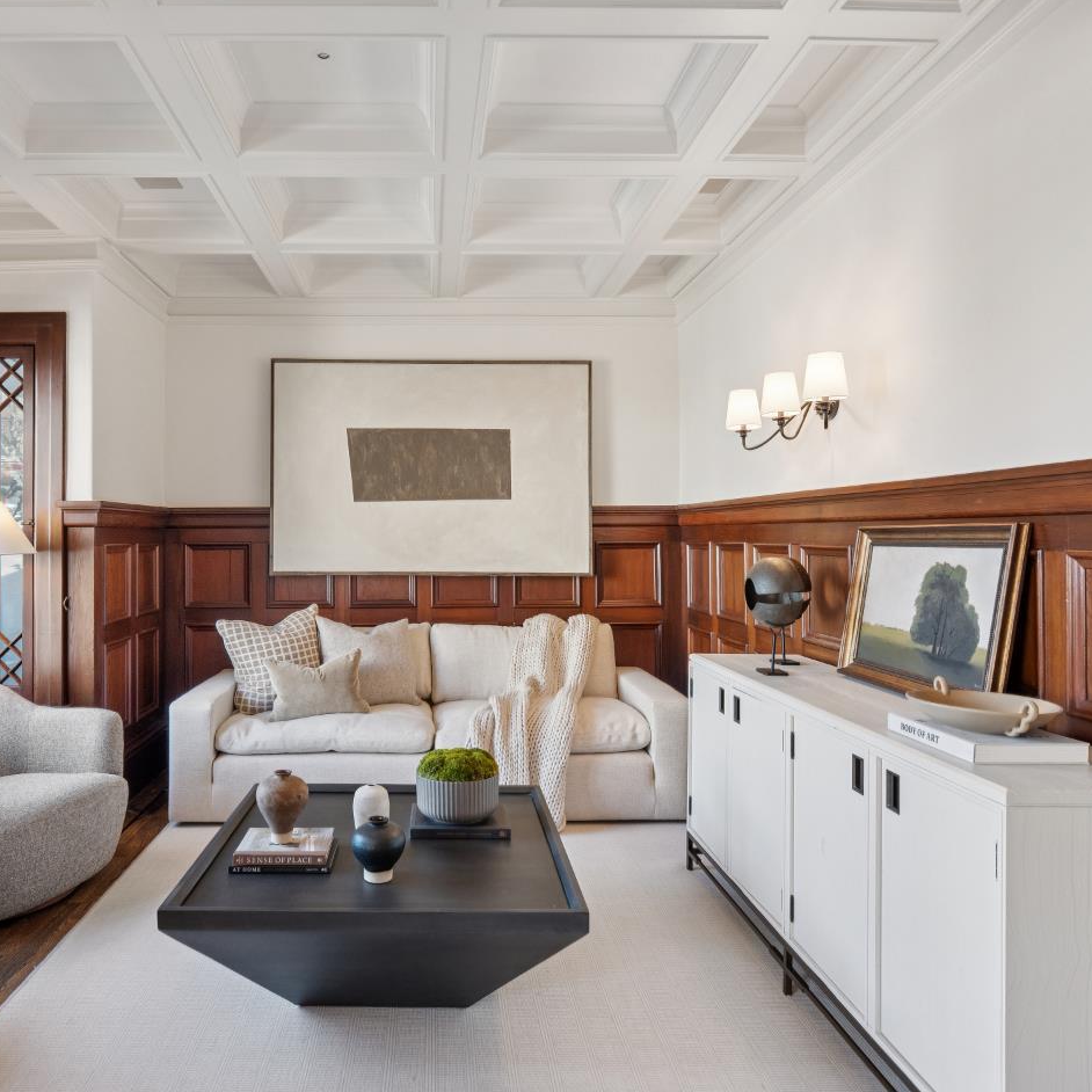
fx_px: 821
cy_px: 531
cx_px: 435
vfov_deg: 67.2
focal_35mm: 23
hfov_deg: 66.6
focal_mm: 17
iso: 800
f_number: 8
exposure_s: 1/50
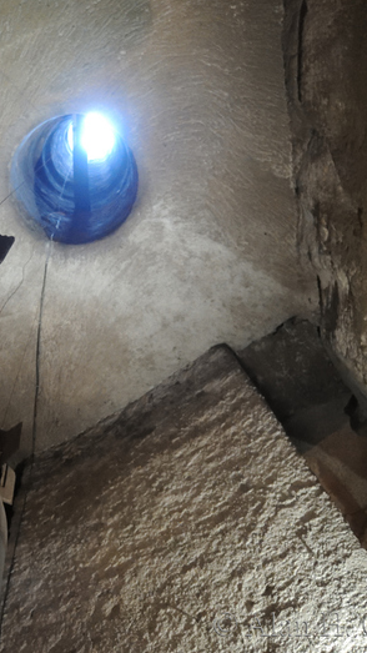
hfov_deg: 32.7
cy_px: 326
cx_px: 69
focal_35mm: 35
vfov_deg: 56.6
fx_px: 606
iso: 1600
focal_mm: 5.1
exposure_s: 1/20
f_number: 1.8
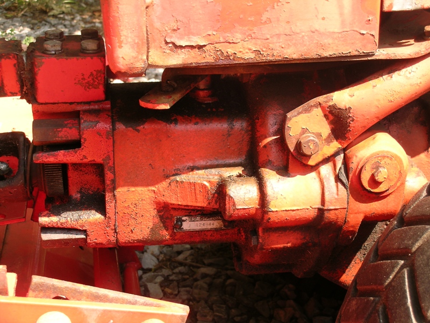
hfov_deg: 31.7
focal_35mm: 61
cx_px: 215
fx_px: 758
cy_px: 162
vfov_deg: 24.0
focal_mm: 12.6
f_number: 4.7
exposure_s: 1/99.5
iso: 50
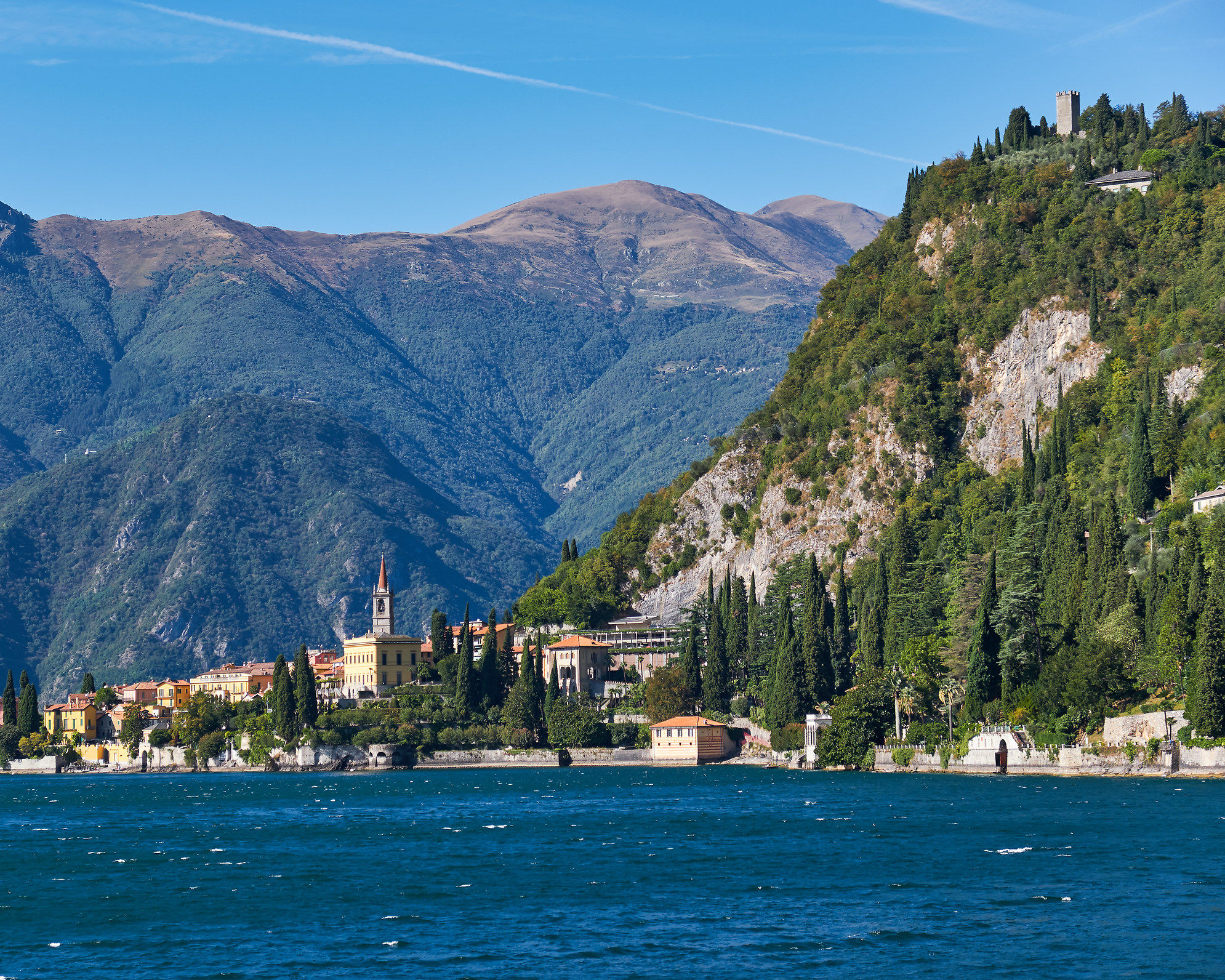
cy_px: 488
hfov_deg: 22.2
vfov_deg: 17.9
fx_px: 3118
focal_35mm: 86
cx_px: 493
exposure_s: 1/640
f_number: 5.6
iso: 200
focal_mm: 50.5
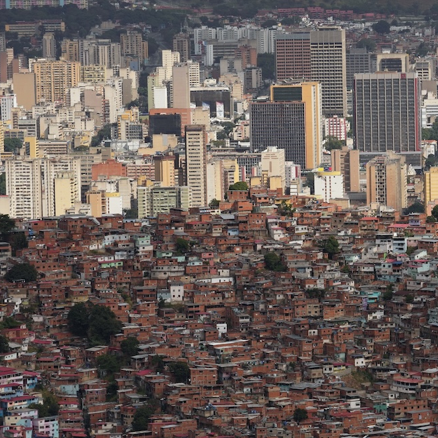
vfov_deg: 6.2
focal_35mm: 282
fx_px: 4037
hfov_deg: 6.2
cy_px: 219
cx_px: 317
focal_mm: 147
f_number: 7.1
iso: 250
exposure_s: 1/2000
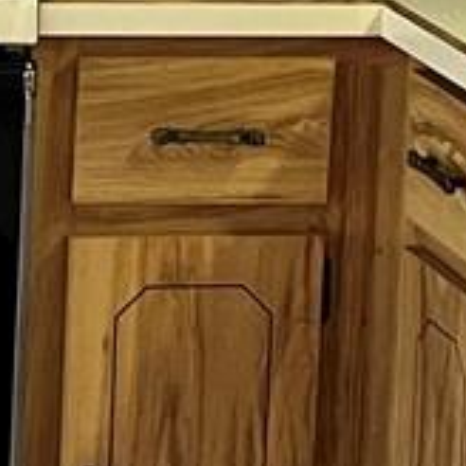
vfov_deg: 7.7
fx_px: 3412
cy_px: -128
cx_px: -128
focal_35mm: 224
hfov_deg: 7.7
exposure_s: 1/60
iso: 250
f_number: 1.5
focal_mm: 5.7
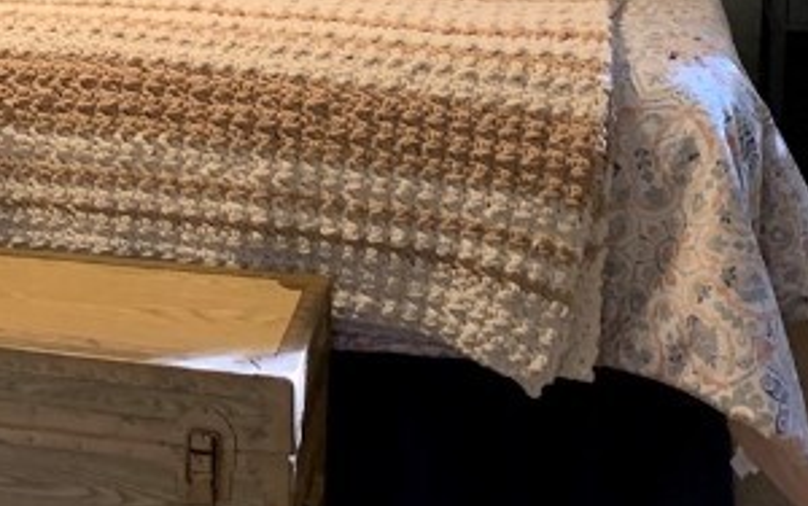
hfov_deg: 21.0
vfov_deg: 13.8
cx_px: -75
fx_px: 2071
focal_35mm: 94
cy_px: 19
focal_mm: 4.25
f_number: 1.8
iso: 250
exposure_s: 1/60
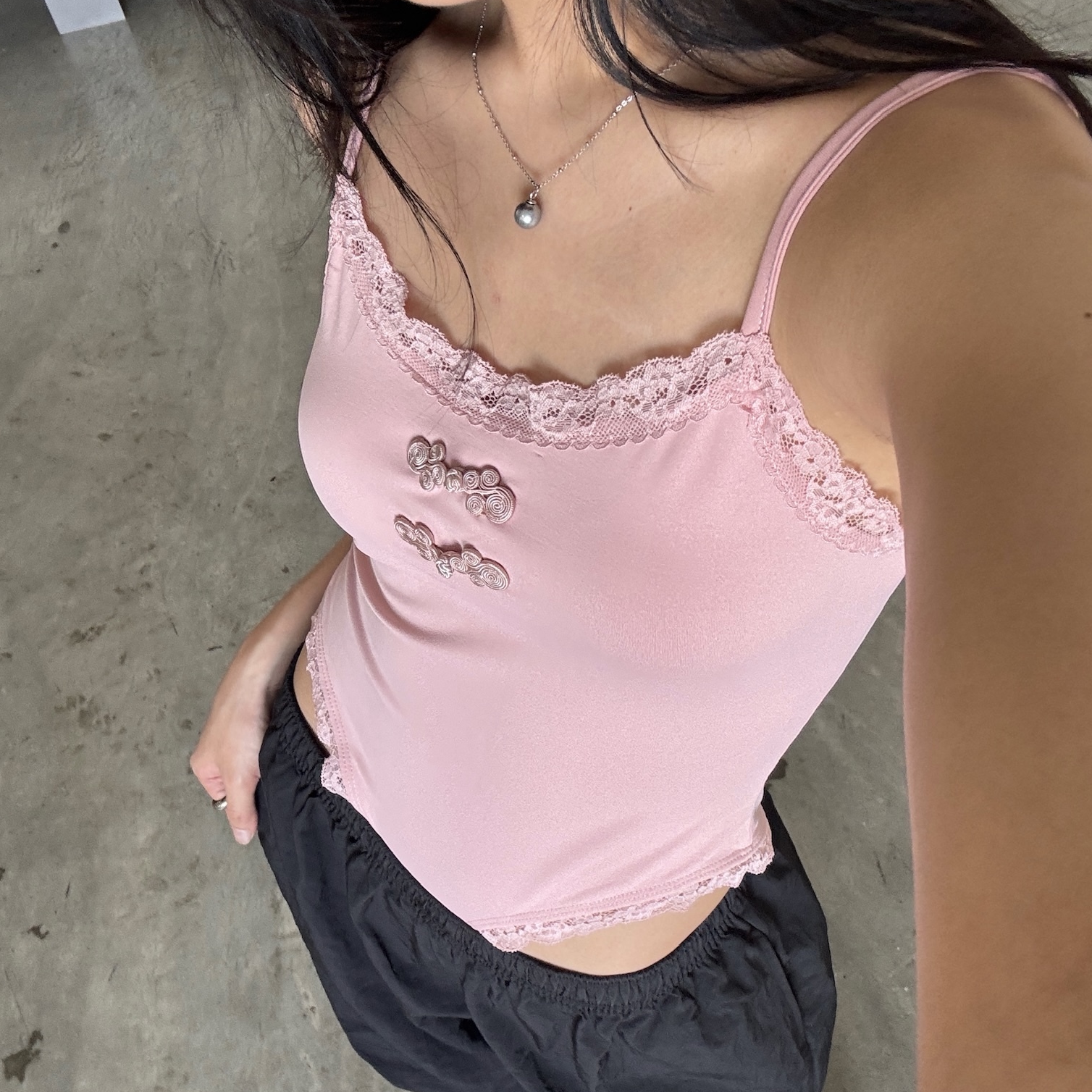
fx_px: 1285
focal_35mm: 36
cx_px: 538
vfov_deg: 46.0
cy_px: 553
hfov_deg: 46.0
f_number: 1.9
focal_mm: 2.69
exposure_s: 1/60
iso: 100
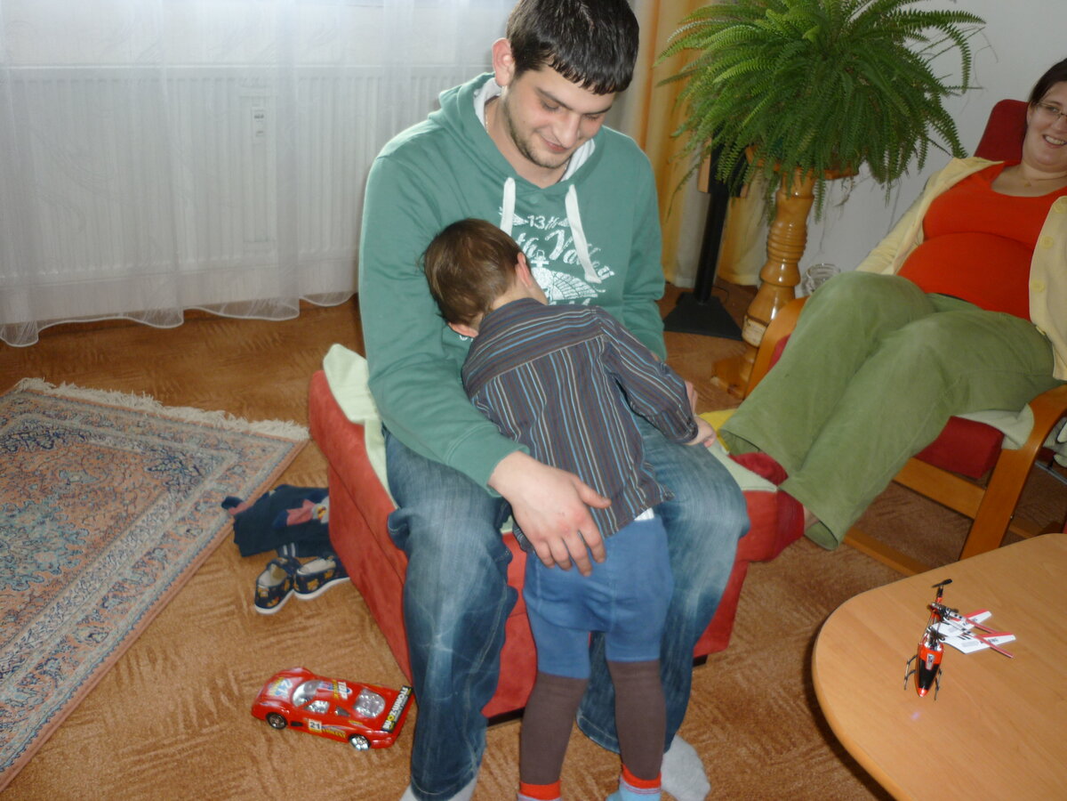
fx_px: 1017
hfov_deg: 55.4
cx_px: 534
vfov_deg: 42.9
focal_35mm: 33
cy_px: 400
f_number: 2.8
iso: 100
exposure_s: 1/60
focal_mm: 5.5
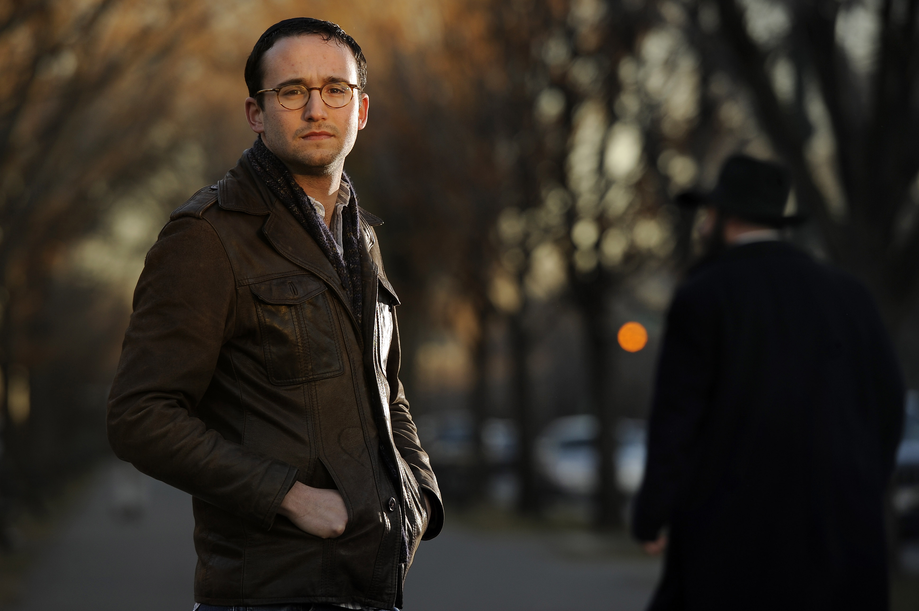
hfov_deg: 10.7
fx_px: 4898
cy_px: 284
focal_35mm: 192
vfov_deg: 7.1
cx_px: 421
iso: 200
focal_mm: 175
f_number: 4
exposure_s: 1/250
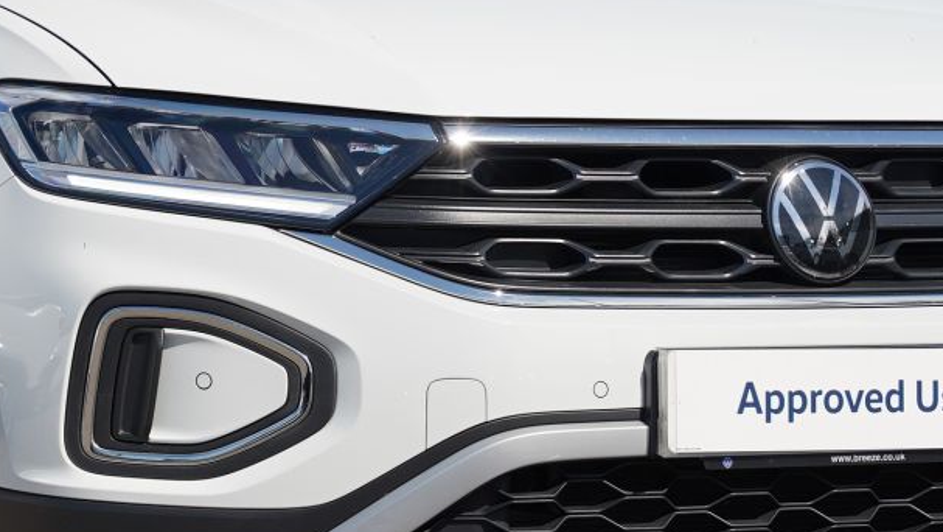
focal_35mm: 183
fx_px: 4573
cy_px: 112
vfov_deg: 6.6
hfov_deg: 11.8
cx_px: 283
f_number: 4.5
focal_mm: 66.3
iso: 100
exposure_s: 1/640
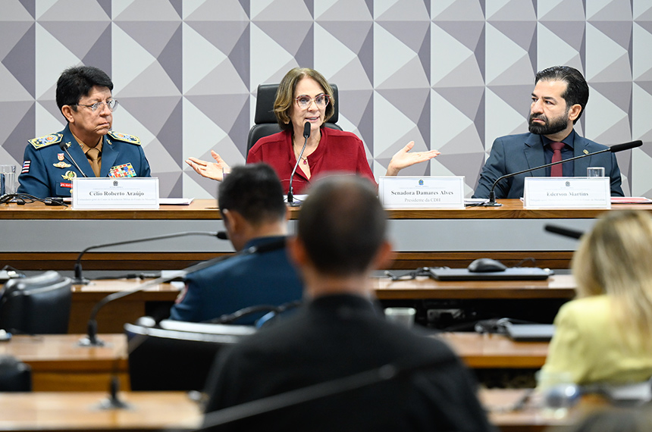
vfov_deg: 6.8
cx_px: 326
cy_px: 216
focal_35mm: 202
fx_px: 3652
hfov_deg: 10.2
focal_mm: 135
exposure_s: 1/200
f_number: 2.8
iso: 2000
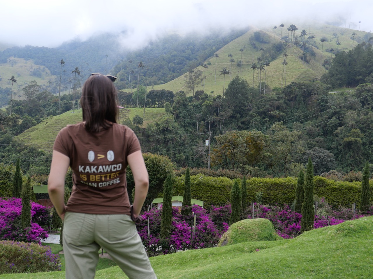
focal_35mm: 32
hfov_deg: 56.8
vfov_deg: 44.2
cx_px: 186
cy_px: 140
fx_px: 345
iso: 200
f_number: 2.2
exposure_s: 1/100
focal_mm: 14.3
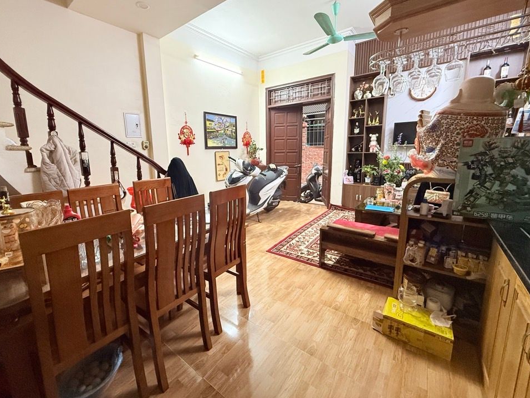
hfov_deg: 98.1
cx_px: 249
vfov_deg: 81.6
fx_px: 230
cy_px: 186
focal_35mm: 15
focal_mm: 2.22
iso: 320
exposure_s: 1/50
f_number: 2.2
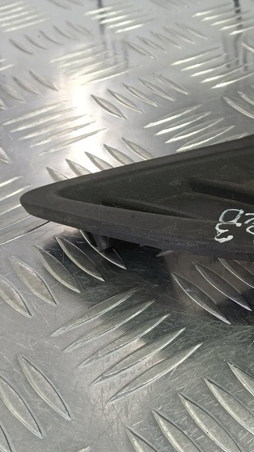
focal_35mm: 46
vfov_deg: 44.5
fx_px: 551
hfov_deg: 23.6
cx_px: 309
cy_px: 203
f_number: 1.6
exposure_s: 1/50
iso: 128
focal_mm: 4.11
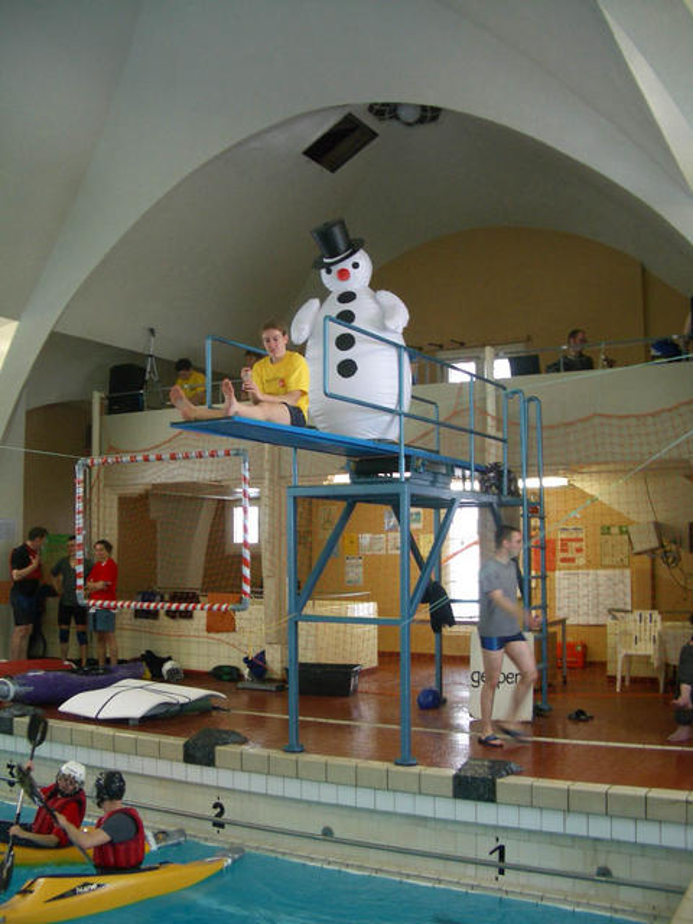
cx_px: 346
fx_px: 934
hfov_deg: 40.7
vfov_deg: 52.6
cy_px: 462
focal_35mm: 35
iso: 100
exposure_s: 1/25
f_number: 2.6
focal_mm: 5.8
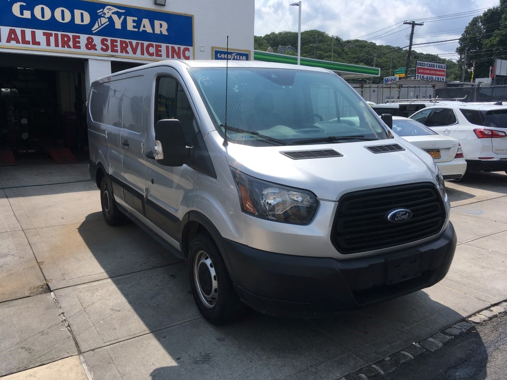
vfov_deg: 48.2
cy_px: 190
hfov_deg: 61.7
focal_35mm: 29
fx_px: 425
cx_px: 254
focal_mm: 4.15
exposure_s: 1/2137
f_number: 2.2
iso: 25
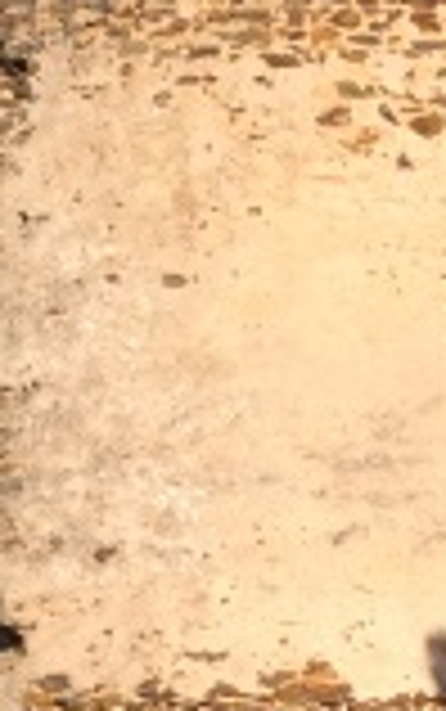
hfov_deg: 10.1
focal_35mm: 130
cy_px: 720
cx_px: 270
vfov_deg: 15.7
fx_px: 2524
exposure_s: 1/1506
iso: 32
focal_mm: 3.3
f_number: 2.4
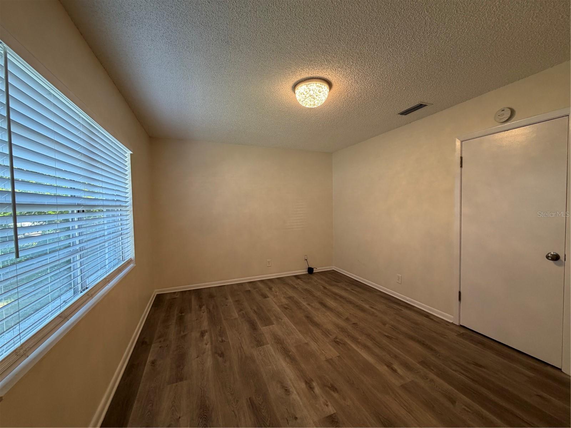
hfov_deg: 102.1
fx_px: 231
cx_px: 286
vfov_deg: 85.7
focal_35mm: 14
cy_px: 214
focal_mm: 2.22
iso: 200
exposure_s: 1/120
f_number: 2.2
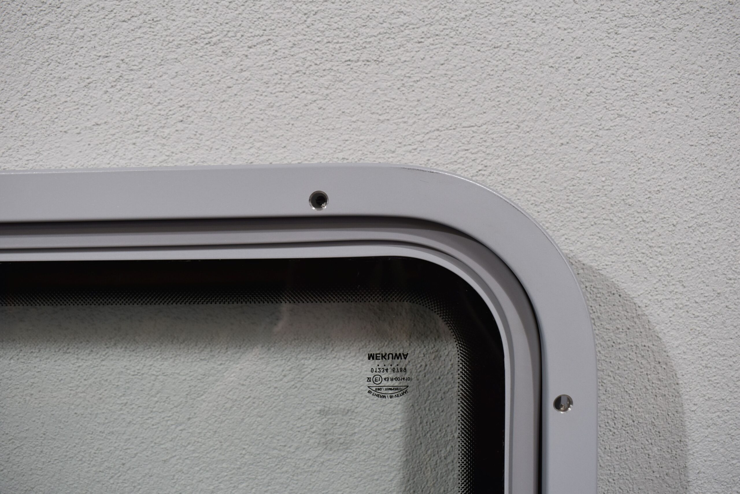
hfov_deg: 53.1
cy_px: 247
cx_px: 370
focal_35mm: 36
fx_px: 740
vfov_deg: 36.9
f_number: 5.6
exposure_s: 1/125
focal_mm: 24
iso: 360
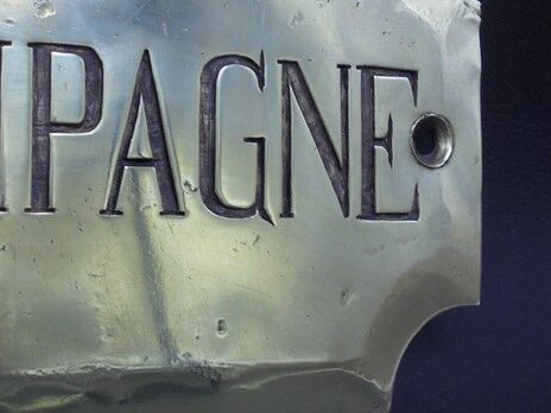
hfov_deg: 27.9
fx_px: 1051
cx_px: 23
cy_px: 168
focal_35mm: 66
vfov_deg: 22.2
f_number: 4
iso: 100
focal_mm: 6.1
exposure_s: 1/40
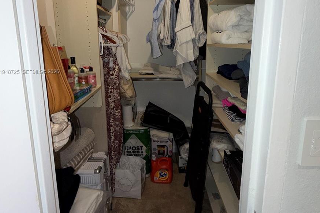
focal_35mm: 20
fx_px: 178
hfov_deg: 84.0
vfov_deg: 60.5
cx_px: 156
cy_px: 72
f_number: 2.2
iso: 80
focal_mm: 2.22
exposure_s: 1/60
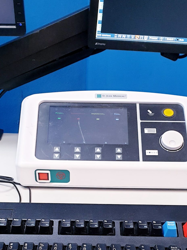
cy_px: 213
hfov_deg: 27.0
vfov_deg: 34.1
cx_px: 81
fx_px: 389
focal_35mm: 54
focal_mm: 4.3
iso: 250
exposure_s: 1/50
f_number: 2.4
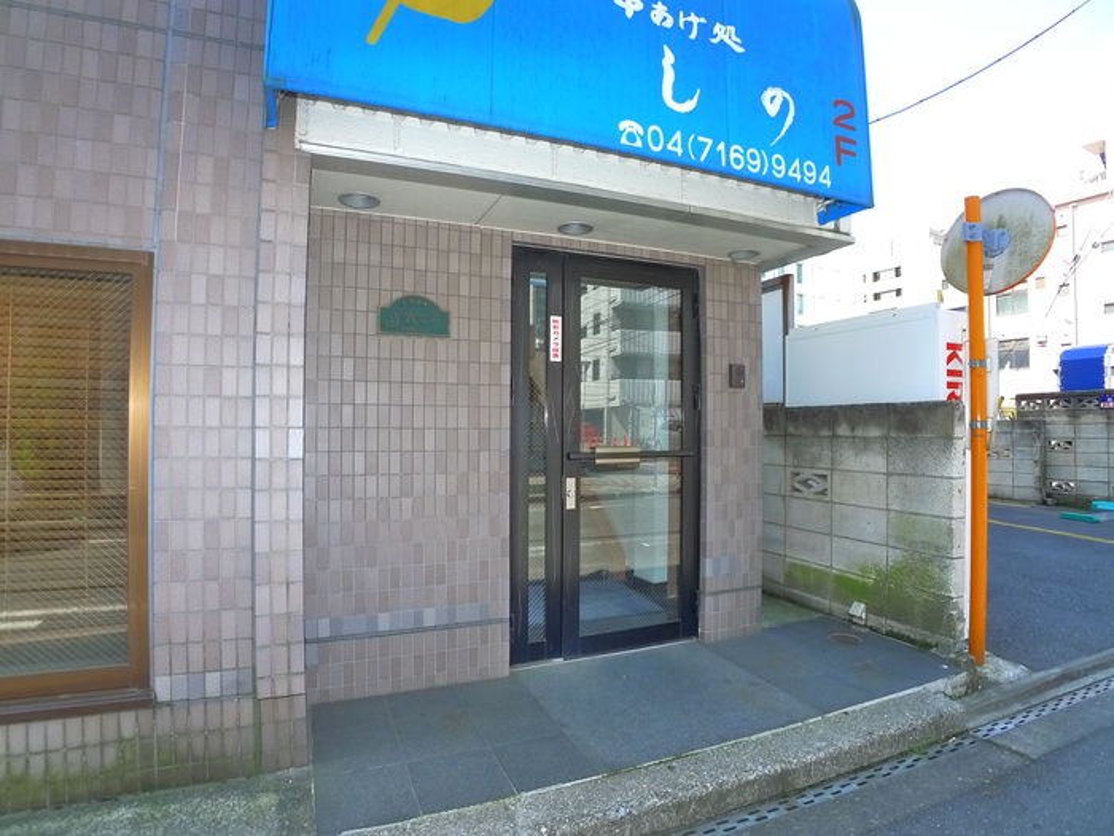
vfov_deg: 56.8
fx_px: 772
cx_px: 557
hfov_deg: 71.6
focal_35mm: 24
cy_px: 418
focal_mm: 5.1
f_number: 2.8
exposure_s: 1/200
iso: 400
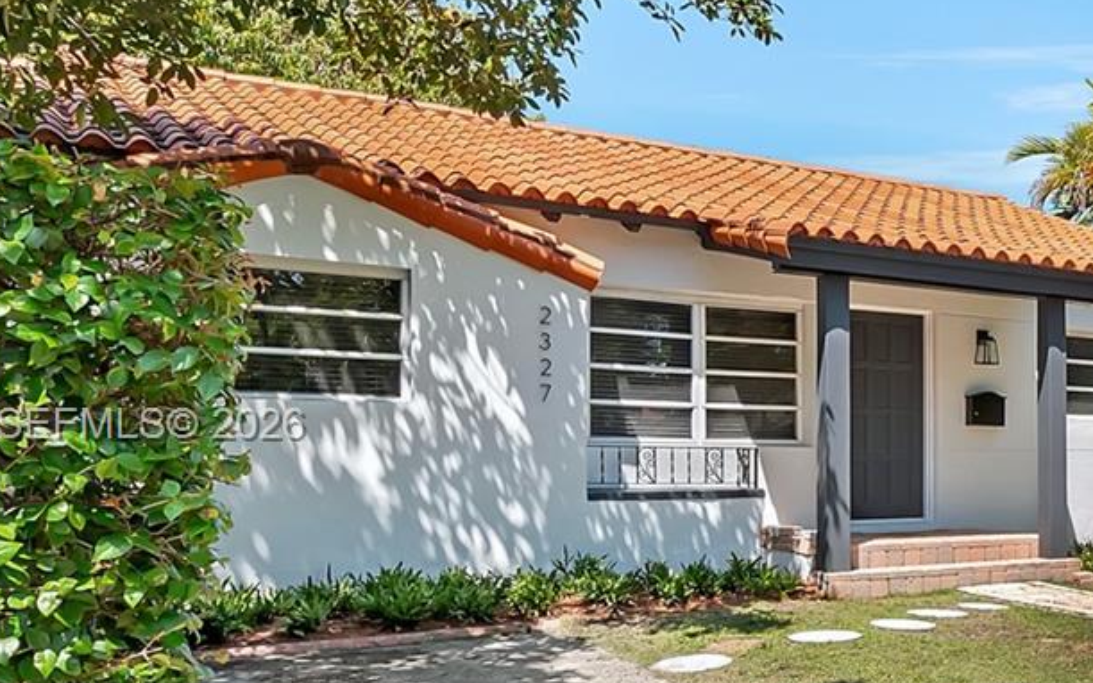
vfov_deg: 31.9
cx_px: 1179
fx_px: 1192
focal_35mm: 40
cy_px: 427
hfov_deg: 40.6
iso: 100
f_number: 8
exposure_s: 1/160
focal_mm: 10
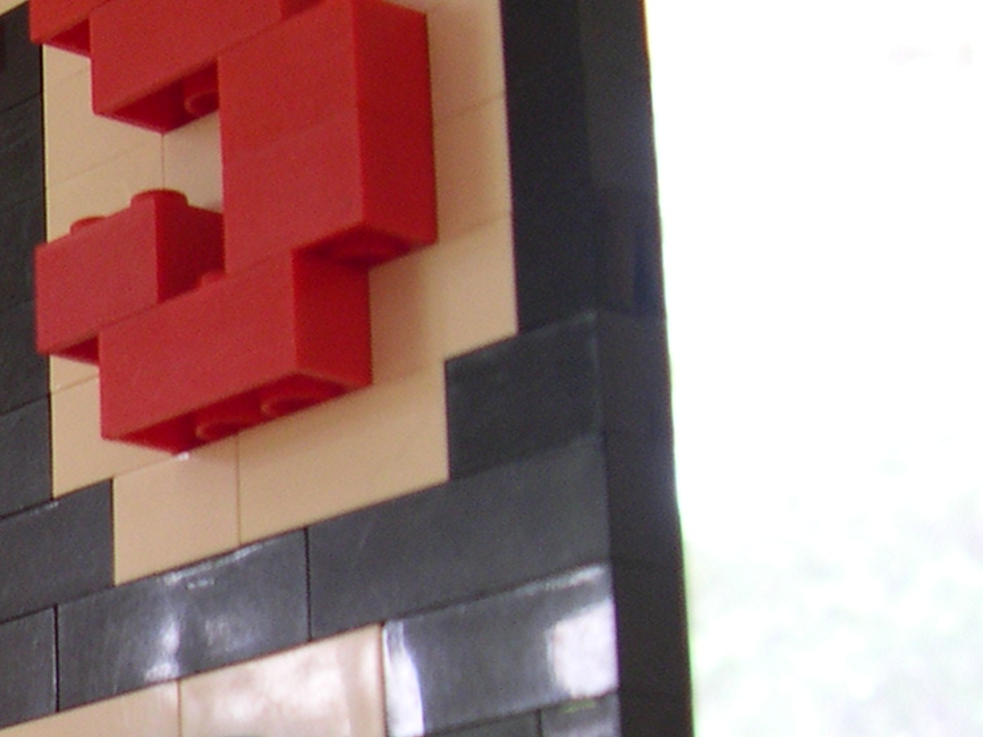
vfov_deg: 12.7
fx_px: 3294
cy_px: 691
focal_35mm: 116
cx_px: -481
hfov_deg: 15.7
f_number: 2.8
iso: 145
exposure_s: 1/4.6
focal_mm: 8
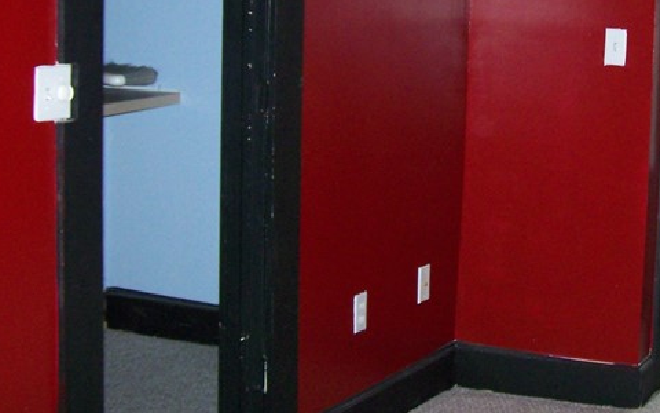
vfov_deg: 15.1
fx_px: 1547
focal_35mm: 86
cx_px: 516
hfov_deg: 23.8
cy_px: 107
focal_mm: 6.3
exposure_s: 1/60
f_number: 2.8
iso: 160
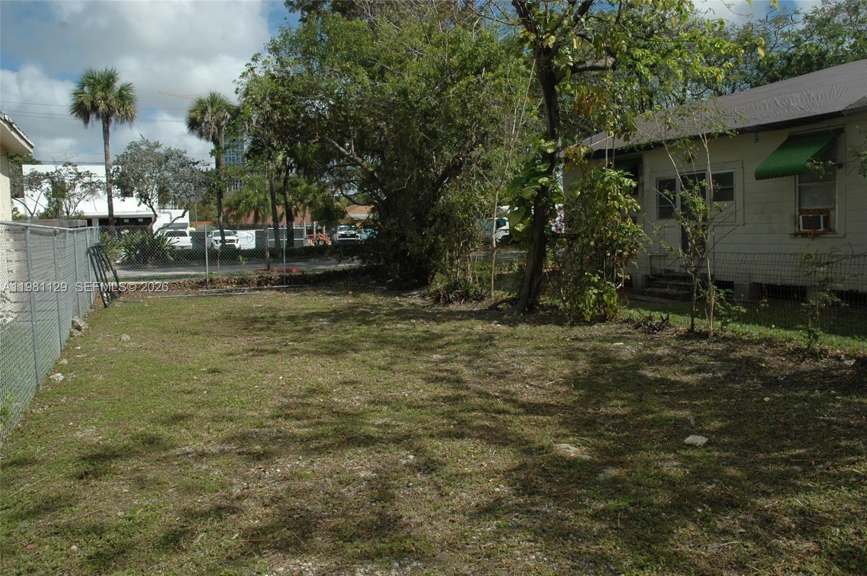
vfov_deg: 47.8
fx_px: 649
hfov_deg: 67.5
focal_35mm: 27
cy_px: 288
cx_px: 434
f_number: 11
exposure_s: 1/500
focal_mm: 18
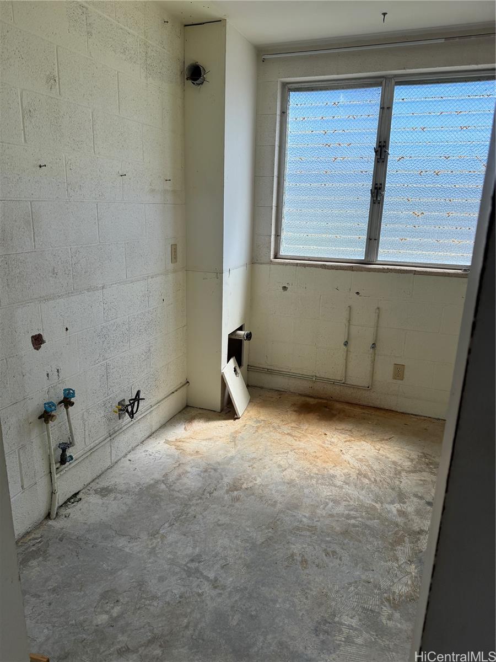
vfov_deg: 71.6
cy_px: 331
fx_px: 459
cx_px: 248
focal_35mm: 24
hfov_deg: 56.8
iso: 100
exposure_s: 1/967
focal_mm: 6.76
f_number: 1.78
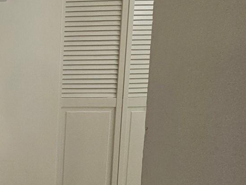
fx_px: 270
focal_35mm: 38
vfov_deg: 37.7
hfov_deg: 31.6
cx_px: -101
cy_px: 101
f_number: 2.2
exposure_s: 1/60
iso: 200
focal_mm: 1.74
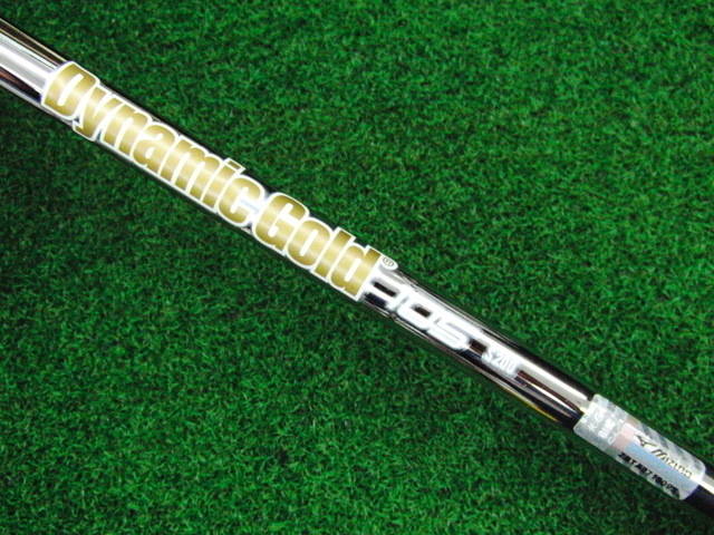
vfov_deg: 38.7
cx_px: 357
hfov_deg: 50.1
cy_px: 268
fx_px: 763
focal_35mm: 37
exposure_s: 1/400
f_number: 3.6
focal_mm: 6.42
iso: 3200
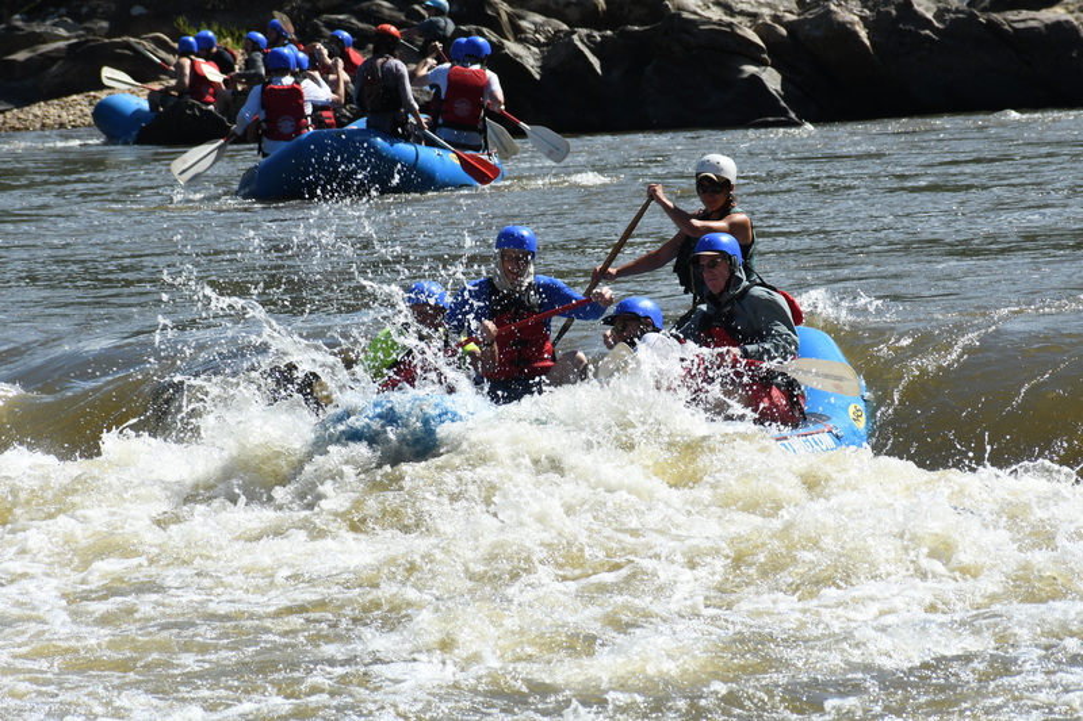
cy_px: 360
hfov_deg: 5.3
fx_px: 11729
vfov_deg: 3.5
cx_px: 542
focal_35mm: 390
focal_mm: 260
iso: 400
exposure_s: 1/500
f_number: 14
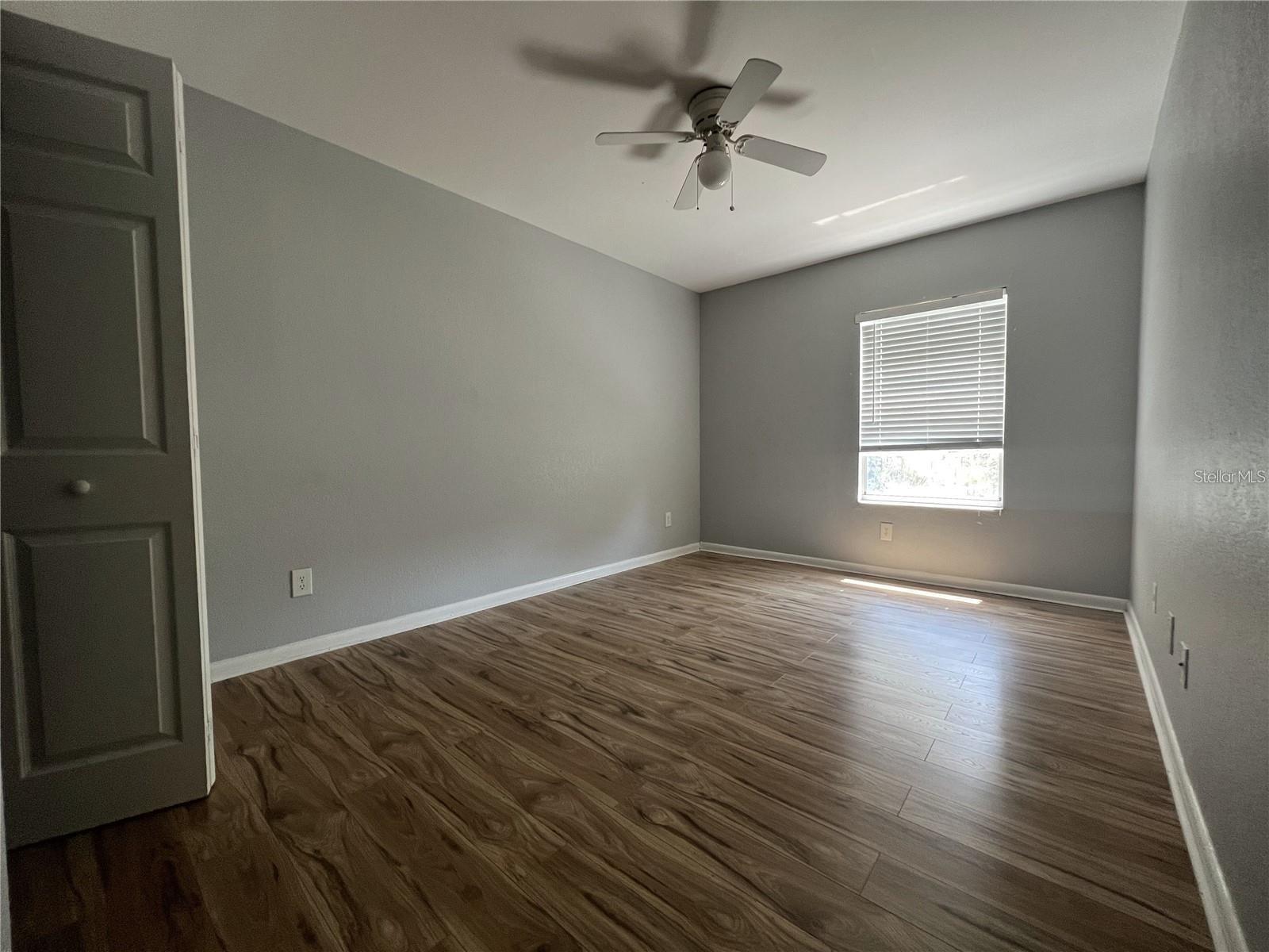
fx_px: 477
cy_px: 476
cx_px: 634
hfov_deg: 106.2
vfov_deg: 89.9
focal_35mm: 13
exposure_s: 1/99
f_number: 1.8
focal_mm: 1.57
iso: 160
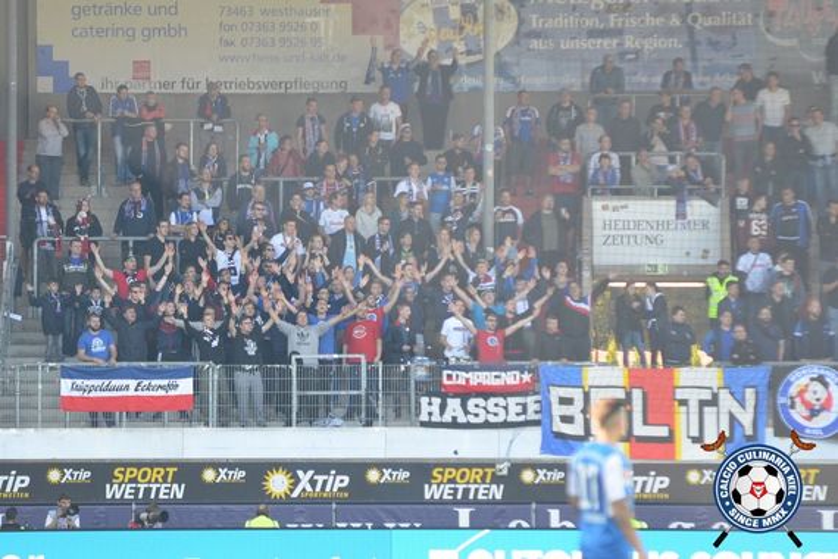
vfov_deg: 4.6
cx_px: 419
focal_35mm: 300
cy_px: 280
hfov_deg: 6.9
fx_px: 6983
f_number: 3.5
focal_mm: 200
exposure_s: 1/800
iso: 640
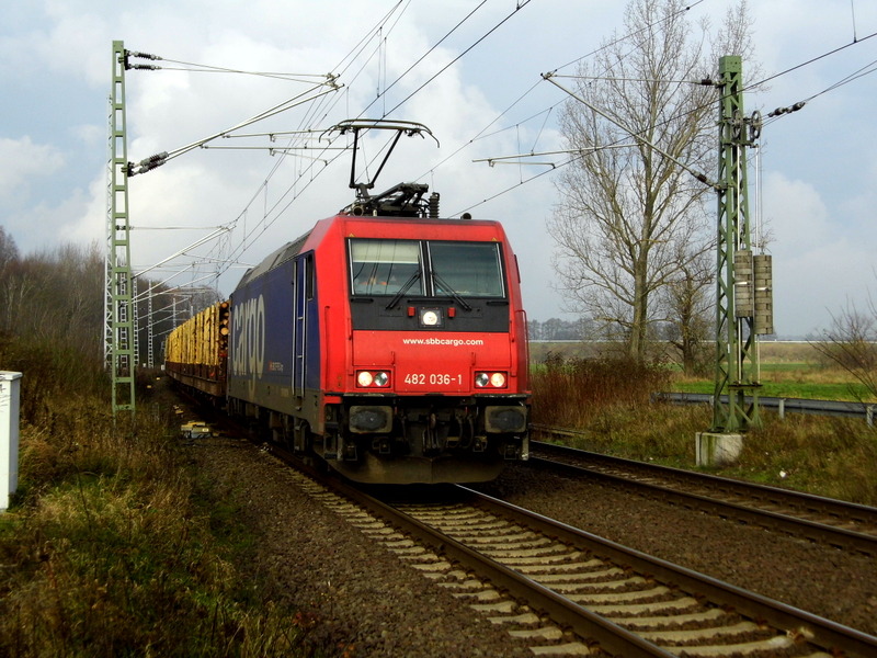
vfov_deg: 25.2
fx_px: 1469
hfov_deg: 33.2
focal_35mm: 58
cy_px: 329
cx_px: 438
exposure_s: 1/583
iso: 100
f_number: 3.9
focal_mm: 10.4
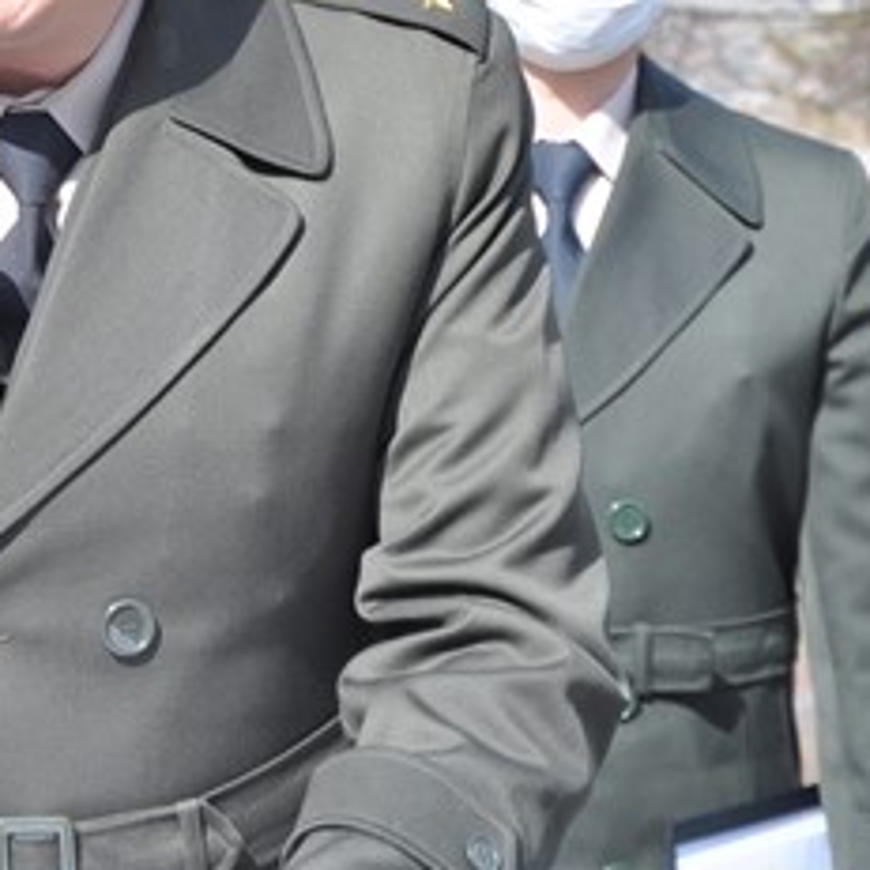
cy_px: 60
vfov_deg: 9.7
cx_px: 34
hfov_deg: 9.7
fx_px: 5090
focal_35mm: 179
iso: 200
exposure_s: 1/200
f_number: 7.1
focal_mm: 50
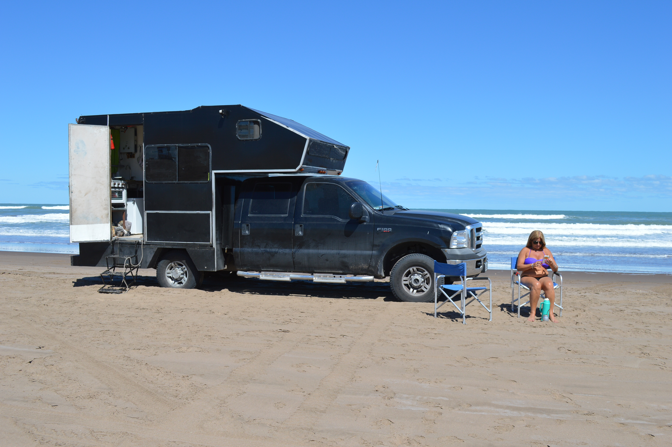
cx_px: 336
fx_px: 671
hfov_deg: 53.2
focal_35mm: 36
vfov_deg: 36.8
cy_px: 224
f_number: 7.1
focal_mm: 24
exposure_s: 1/400
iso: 100
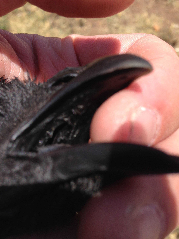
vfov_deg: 55.4
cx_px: 90
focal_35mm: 33
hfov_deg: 42.9
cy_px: 120
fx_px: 228
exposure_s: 1/1063
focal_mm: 4.12
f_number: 2.4
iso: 50
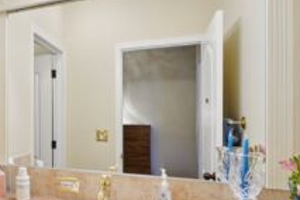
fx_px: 250
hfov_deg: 55.0
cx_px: 38
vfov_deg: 43.5
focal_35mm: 30
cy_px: 113
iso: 400
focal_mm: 16
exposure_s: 1/8
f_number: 8
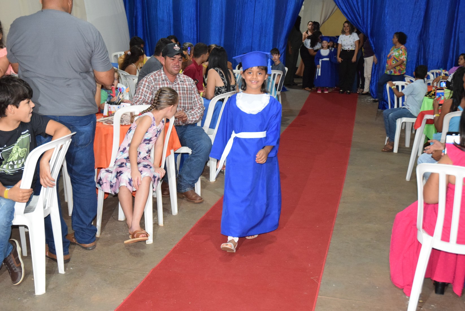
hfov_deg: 42.3
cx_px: 232
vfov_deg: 29.0
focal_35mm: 46
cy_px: 156
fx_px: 601
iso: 3200
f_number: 4
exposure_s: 1/60
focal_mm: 31
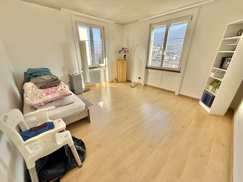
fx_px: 98
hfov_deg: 102.1
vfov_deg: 85.7
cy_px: 91
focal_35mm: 14
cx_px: 122
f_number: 2.2
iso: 64
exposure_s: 1/294
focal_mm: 2.22
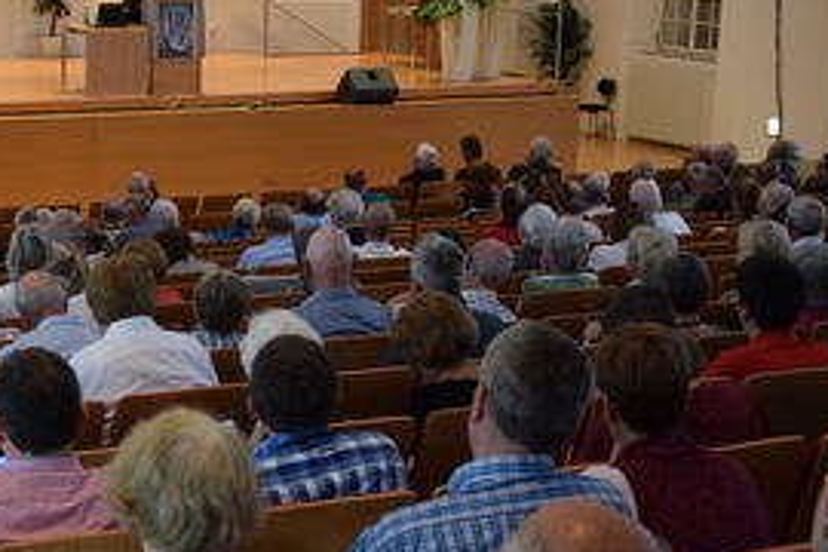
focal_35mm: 80
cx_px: 184
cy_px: 258
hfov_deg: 25.0
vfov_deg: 17.1
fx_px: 1840
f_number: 4.2
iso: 1250
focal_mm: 32
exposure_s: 1/60
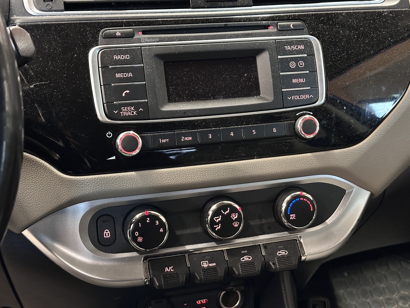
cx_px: 205
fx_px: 569
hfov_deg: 39.7
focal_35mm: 48
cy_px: 154
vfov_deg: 30.3
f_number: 1.78
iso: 640
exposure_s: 1/20
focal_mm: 6.86
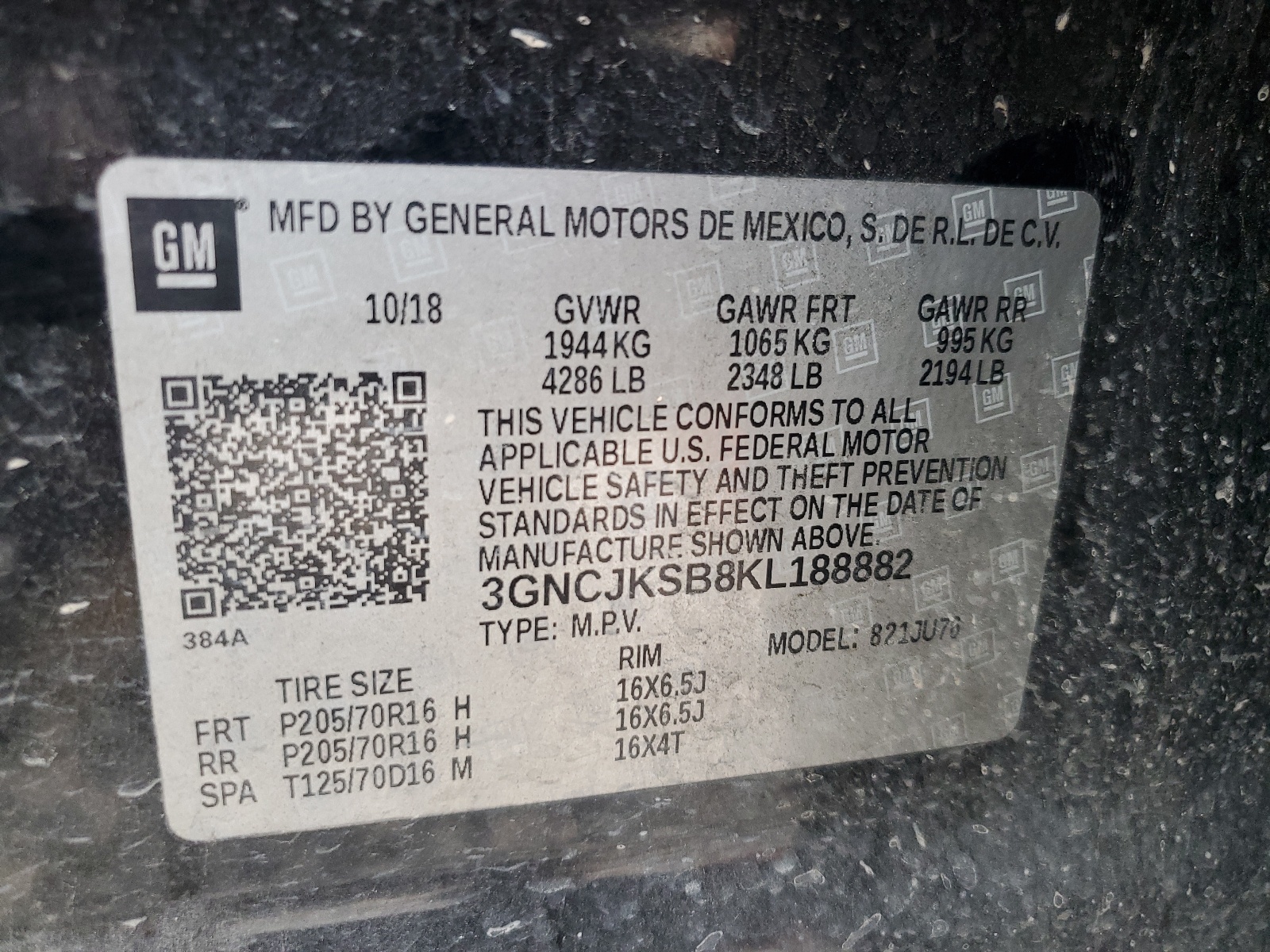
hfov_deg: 67.3
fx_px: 954
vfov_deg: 53.1
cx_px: 635
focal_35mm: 26
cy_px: 476
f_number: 1.5
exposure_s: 1/60.2
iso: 114
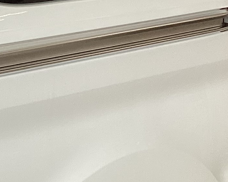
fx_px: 945
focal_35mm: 140
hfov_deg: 13.7
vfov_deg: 11.0
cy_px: 81
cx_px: 34
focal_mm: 3.3
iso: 80
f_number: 2.4
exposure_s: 1/120
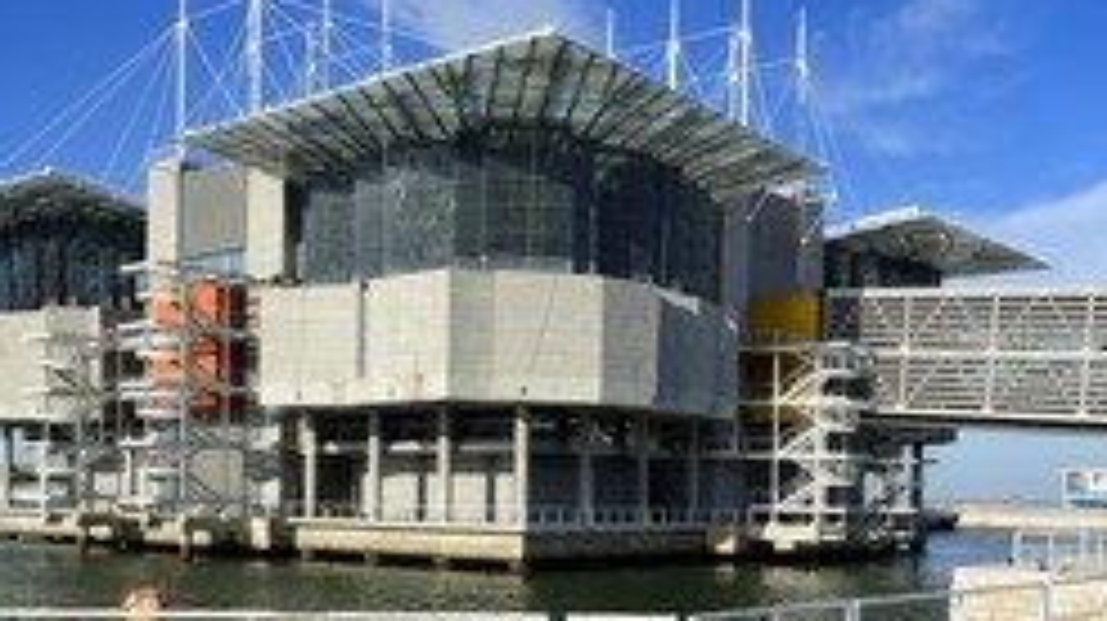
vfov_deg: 26.9
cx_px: 580
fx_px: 1261
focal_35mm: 43
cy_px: 536
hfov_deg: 47.4
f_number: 8
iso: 100
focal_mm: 24
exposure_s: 1/400
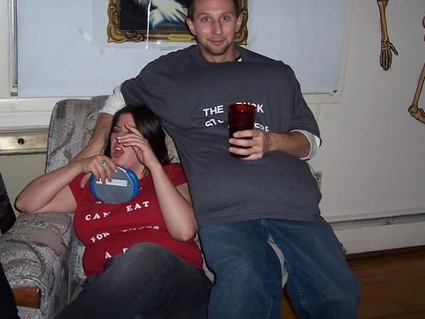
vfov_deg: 29.6
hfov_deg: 38.8
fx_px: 601
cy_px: 130
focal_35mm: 49
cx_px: 172
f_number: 2.8
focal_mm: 5.6
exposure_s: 1/60
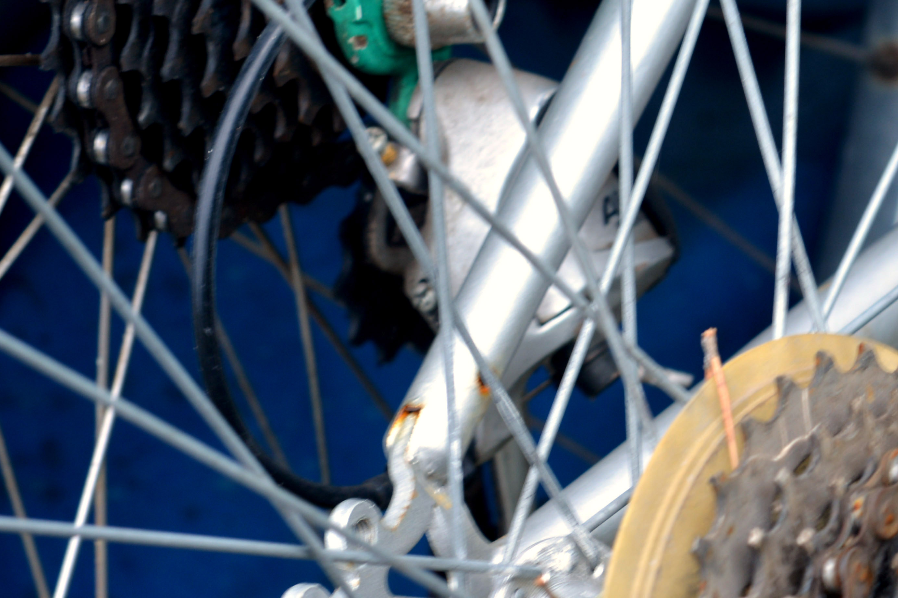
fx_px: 8953
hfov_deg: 5.7
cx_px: 734
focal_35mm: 359
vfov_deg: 3.8
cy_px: 202
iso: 100
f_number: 8
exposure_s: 1/4
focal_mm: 110
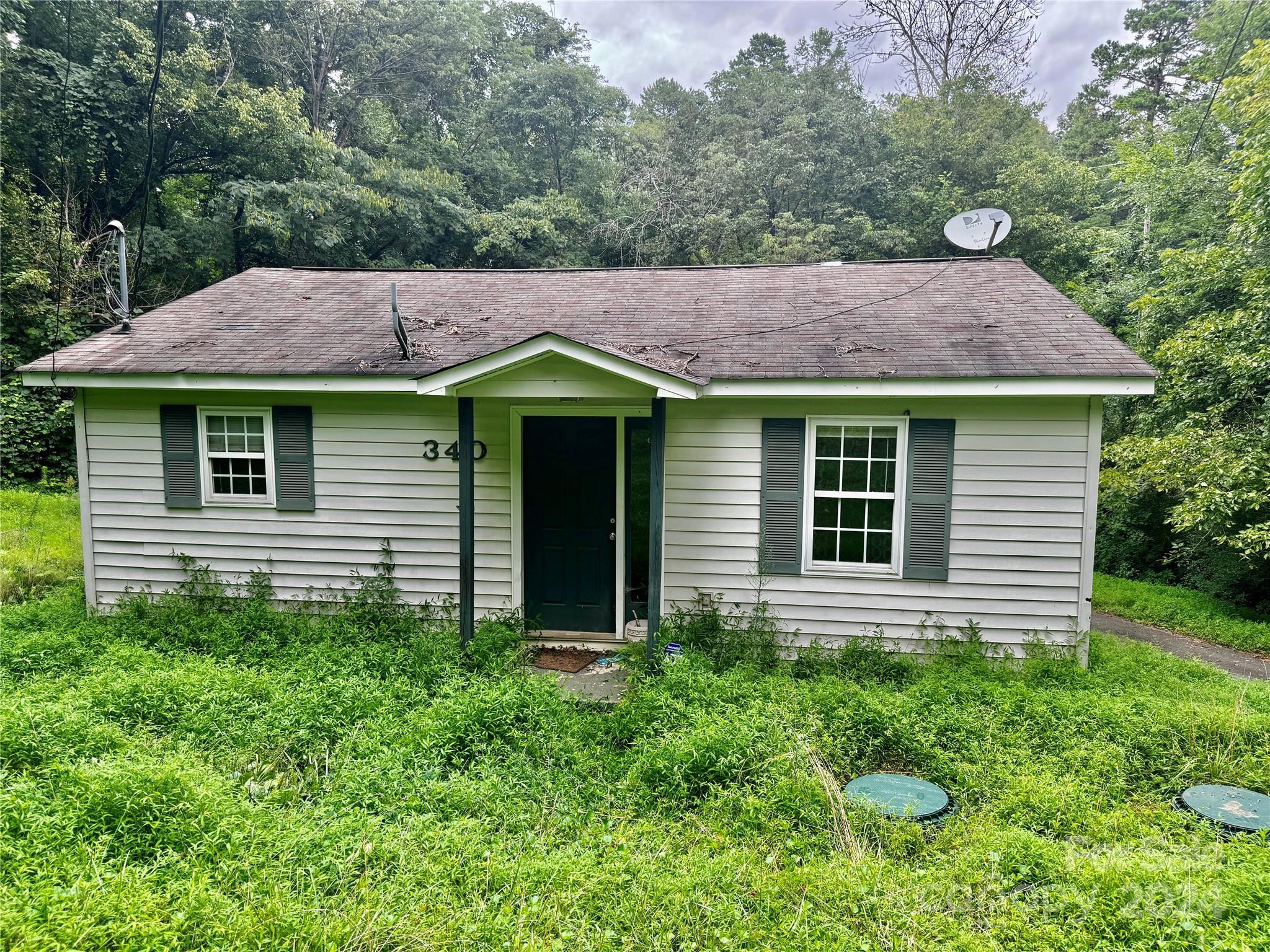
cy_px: 476
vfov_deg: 56.8
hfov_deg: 71.6
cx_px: 635
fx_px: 881
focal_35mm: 24
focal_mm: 6.76
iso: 64
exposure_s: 1/182
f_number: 1.78
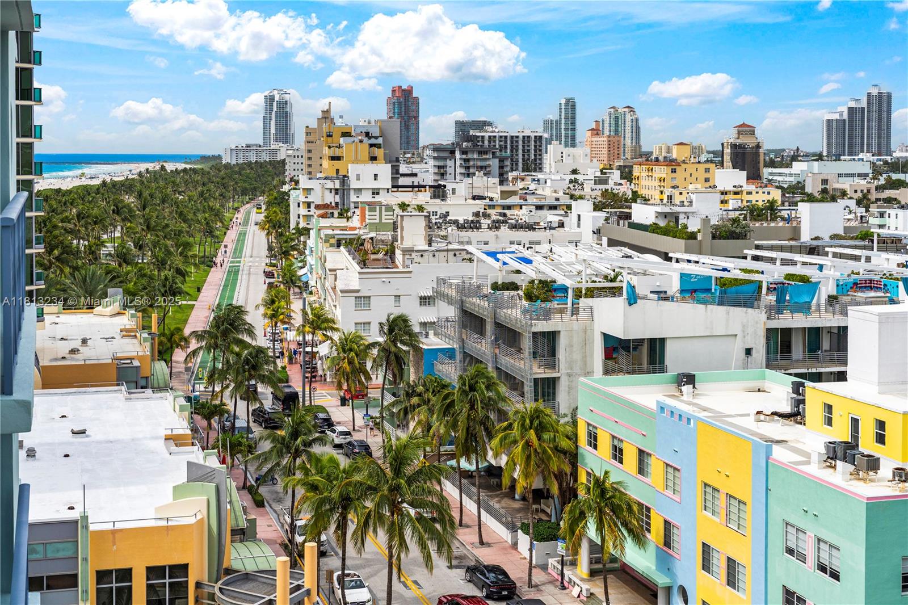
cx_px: 454
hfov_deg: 41.1
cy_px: 302
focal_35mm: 48
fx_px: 1210
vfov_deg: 28.1
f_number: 8
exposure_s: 1/1250
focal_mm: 48
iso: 320
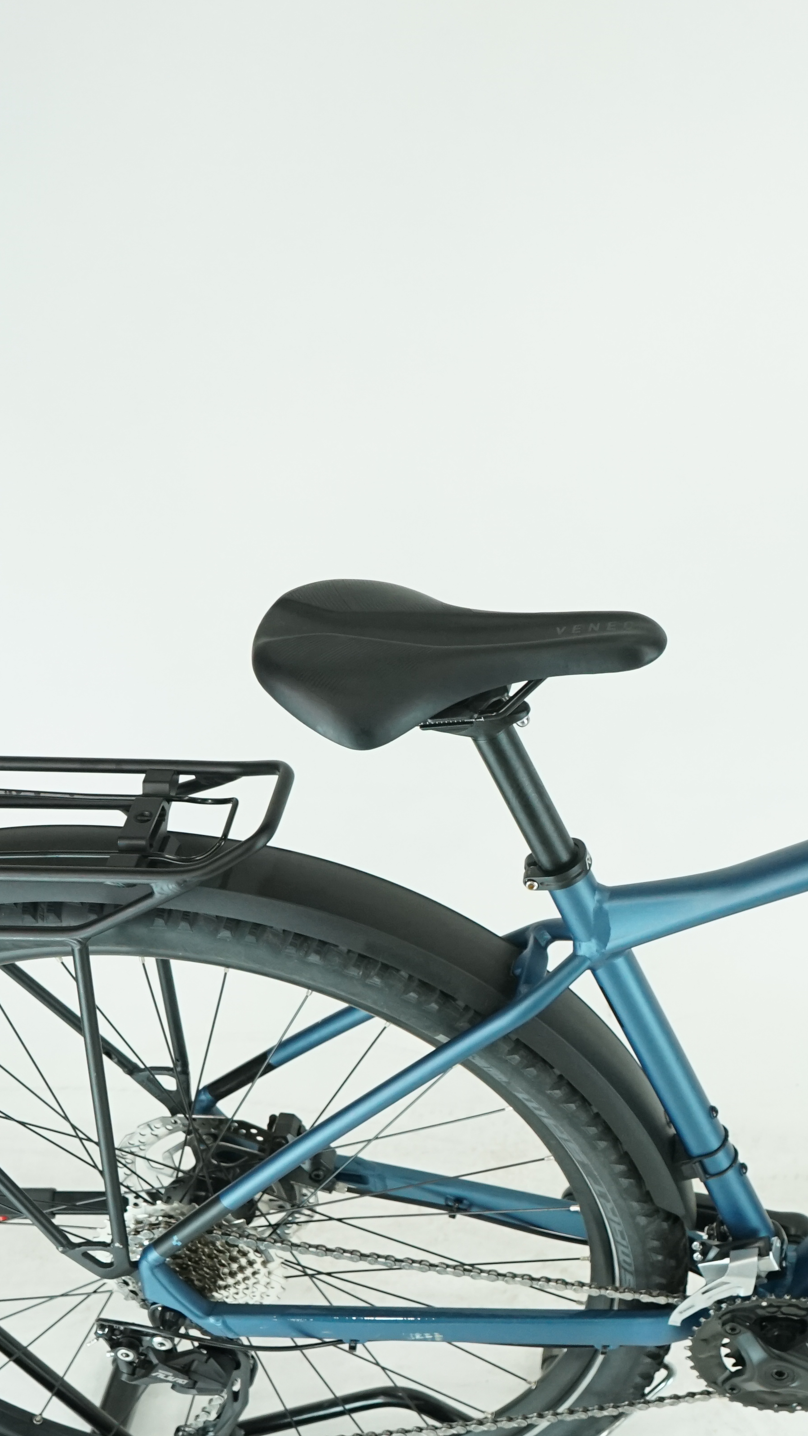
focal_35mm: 59
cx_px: 967
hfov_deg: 19.2
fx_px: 2247
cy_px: 856
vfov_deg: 35.3
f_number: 5.6
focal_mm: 30
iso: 1600
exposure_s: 1/200
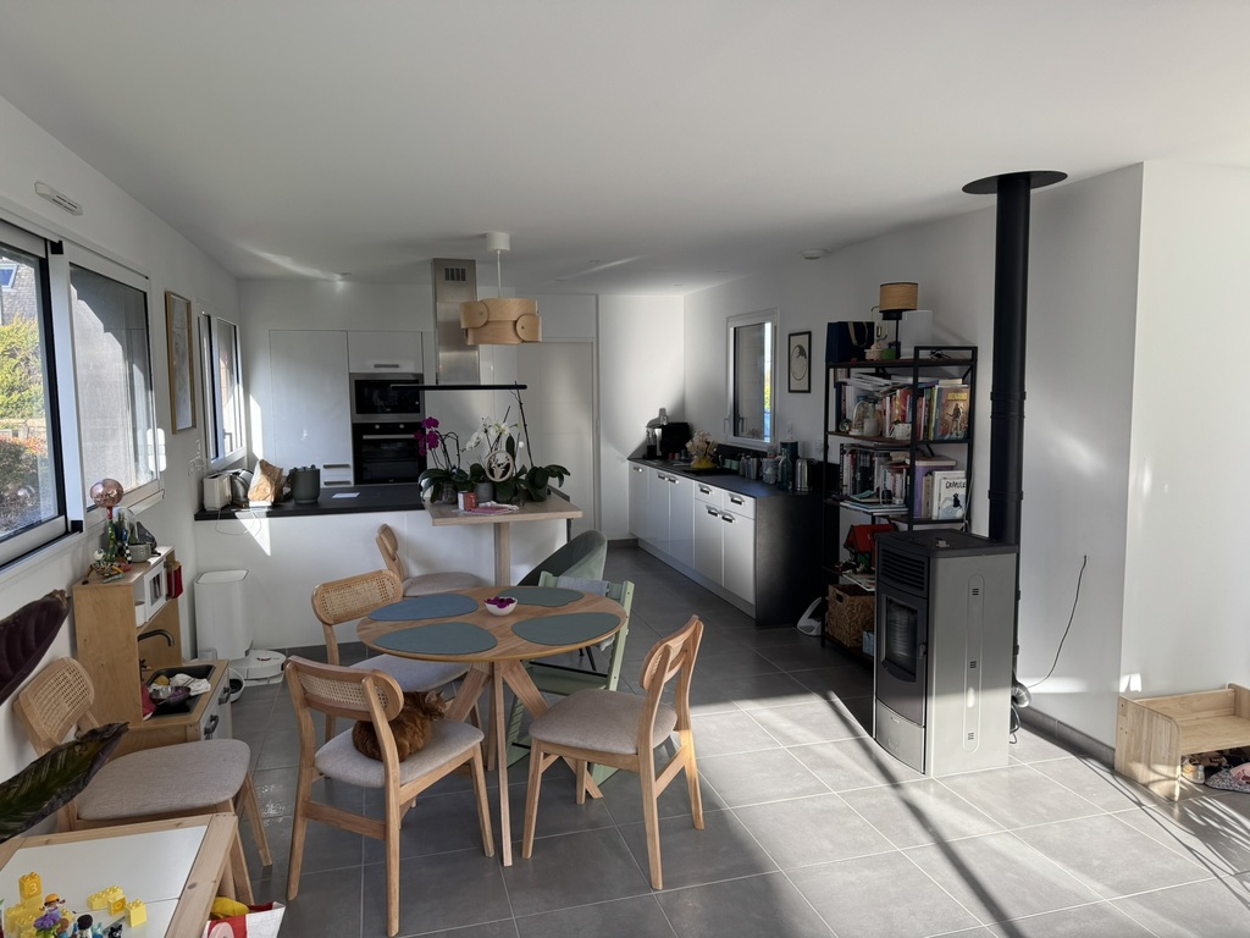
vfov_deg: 56.8
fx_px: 867
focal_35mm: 24
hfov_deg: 71.6
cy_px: 469
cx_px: 625
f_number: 1.78
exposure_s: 1/397
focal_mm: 6.76
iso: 80
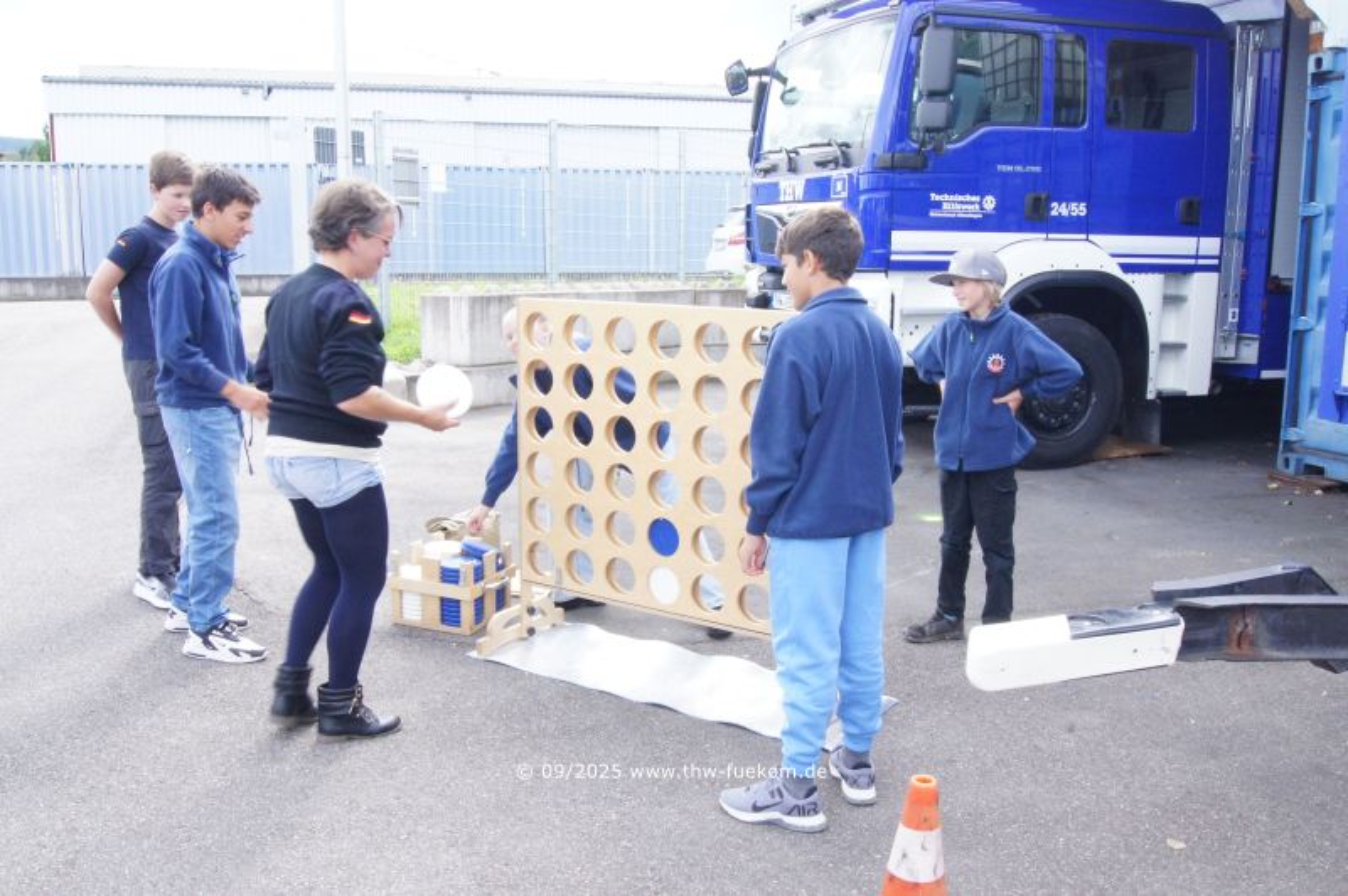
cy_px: 448
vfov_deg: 43.5
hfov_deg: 62.0
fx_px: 1122
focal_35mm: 30
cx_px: 674
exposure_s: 1/40
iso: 800
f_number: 22
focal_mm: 20
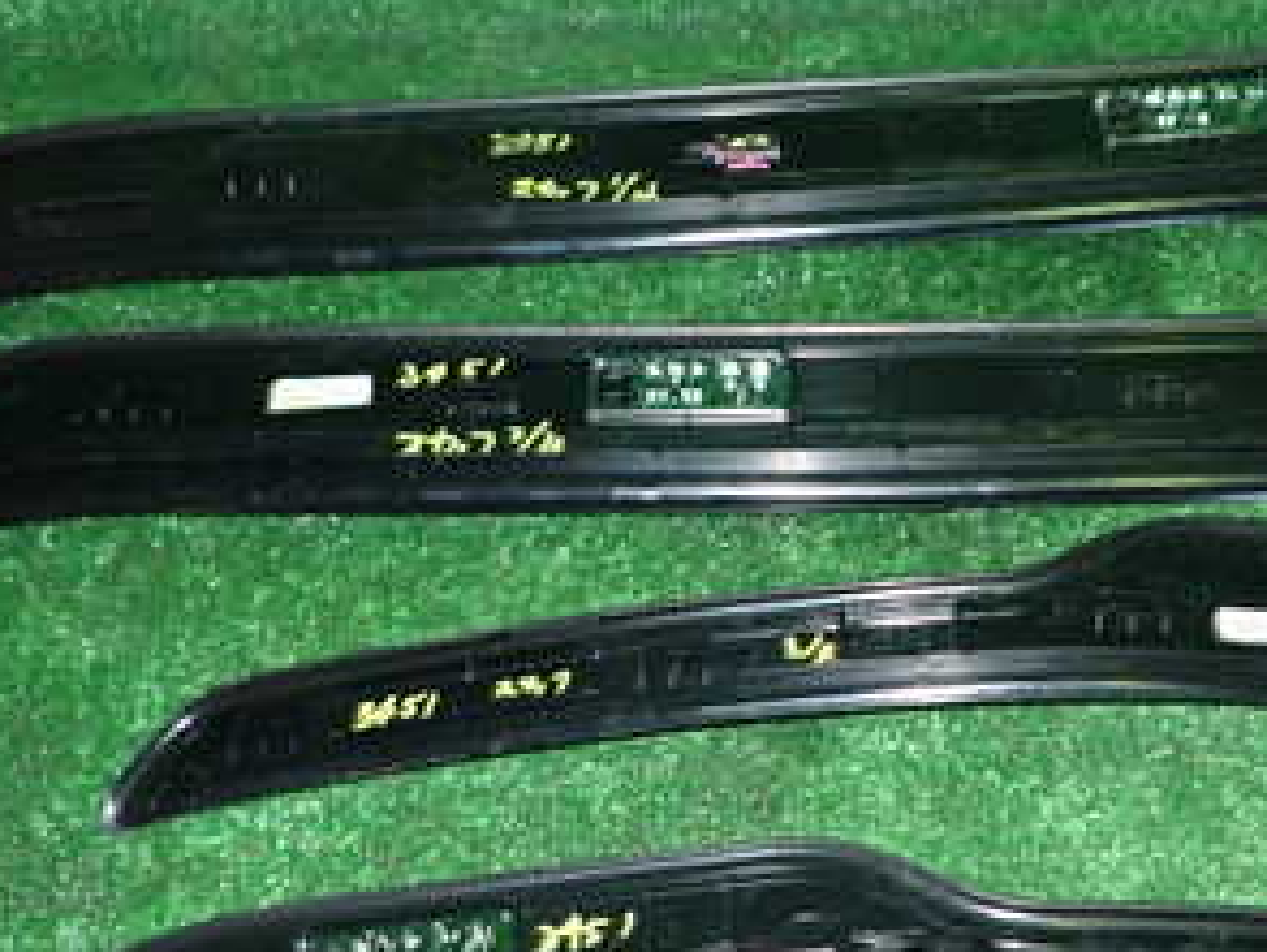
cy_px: 482
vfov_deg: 28.6
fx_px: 1868
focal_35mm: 51
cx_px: 892
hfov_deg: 36.9
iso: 800
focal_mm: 4.5
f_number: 5.6
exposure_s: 1/30
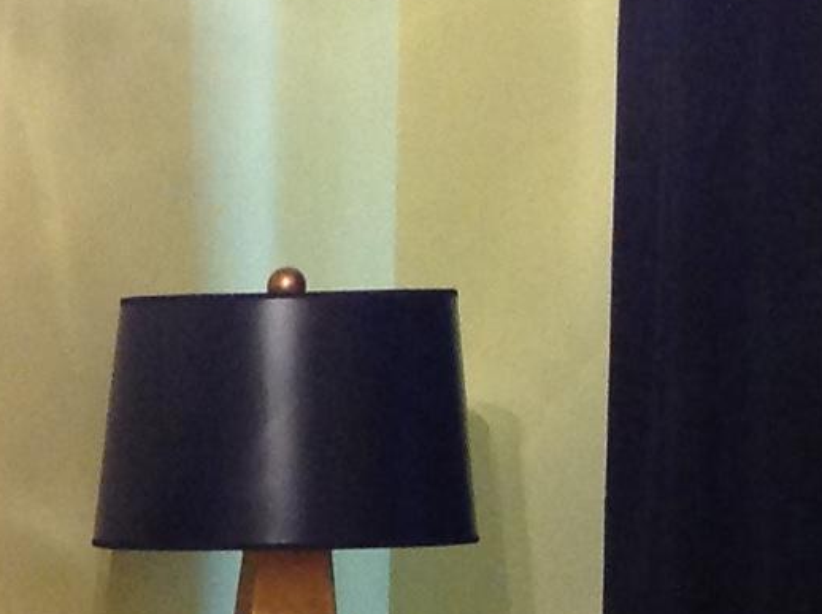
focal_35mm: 175
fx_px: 4150
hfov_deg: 10.7
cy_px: 801
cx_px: -630
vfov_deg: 8.3
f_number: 2.4
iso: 160
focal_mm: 4.28
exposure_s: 1/15
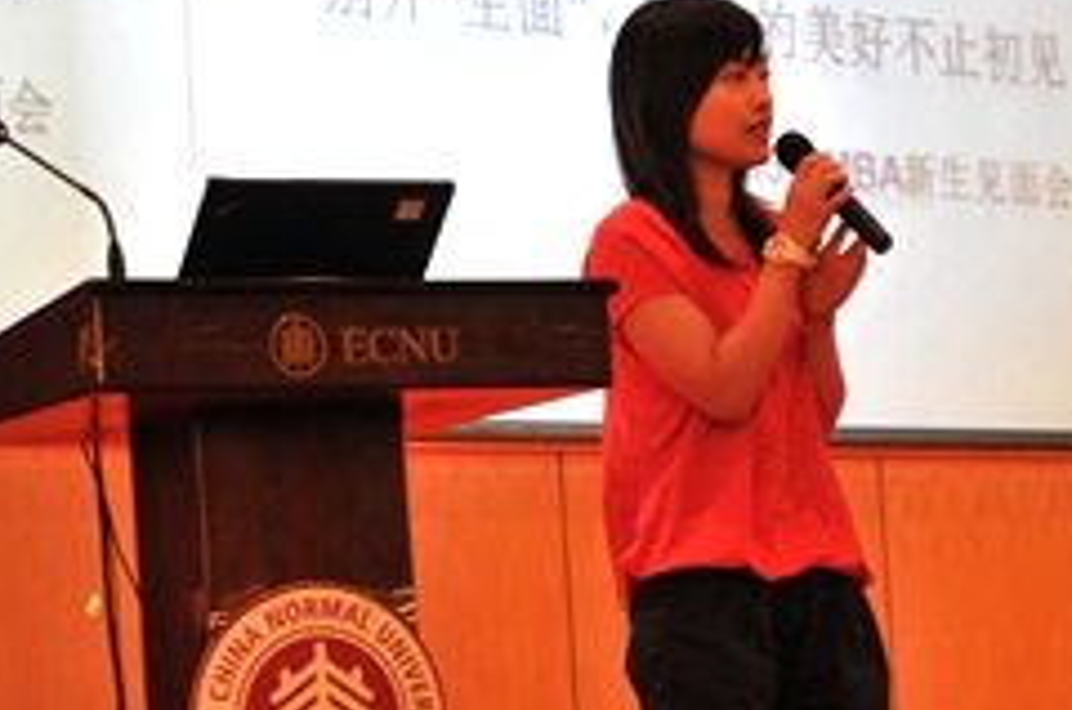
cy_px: 458
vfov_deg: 8.1
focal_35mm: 169
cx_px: 750
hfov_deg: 12.2
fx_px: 5022
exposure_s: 1/8
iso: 400
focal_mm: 60
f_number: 4.5
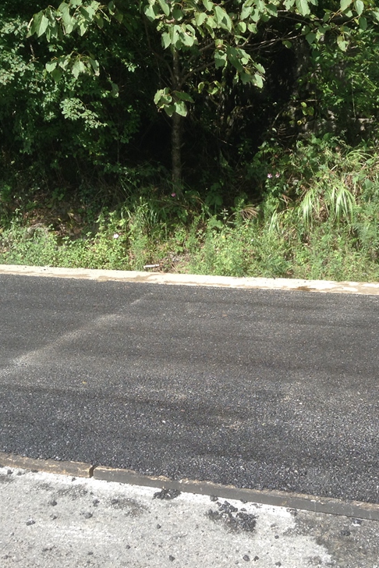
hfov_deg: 28.5
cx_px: 257
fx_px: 741
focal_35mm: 47
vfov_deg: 41.9
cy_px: 287
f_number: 2.4
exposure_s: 1/483
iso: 32
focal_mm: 3.3
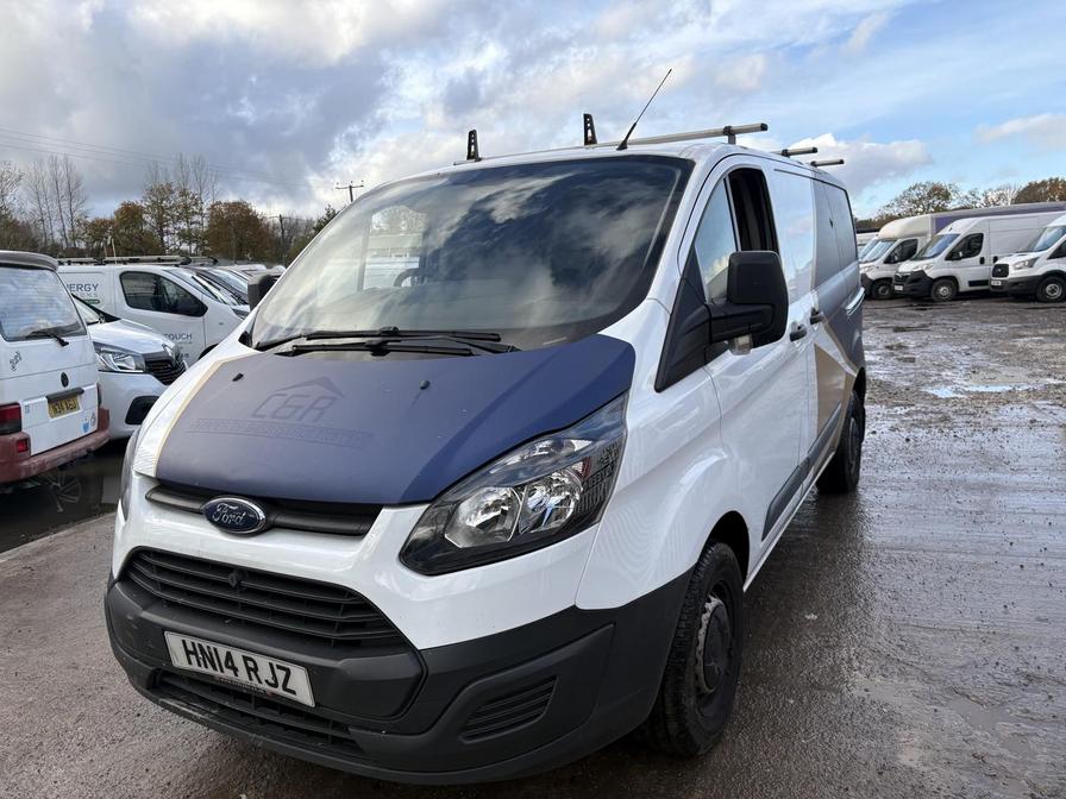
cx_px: 533
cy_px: 400
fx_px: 801
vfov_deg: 53.1
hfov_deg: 67.3
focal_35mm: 26
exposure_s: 1/1016
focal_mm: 5.96
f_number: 1.6
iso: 50
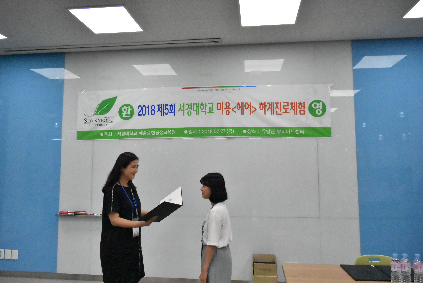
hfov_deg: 67.3
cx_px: 212
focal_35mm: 27
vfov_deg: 48.0
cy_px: 142
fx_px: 317
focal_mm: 18
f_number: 5
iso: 25600
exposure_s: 1/6400
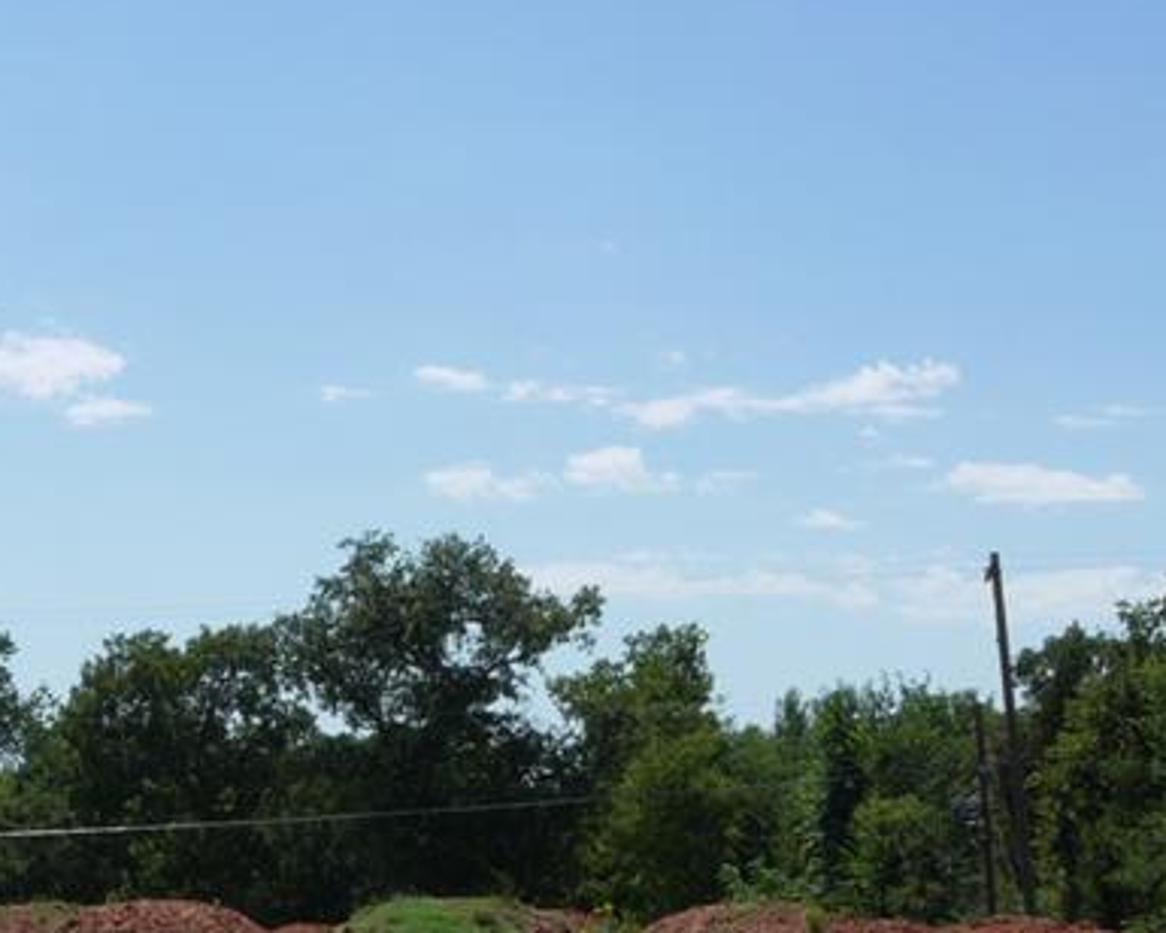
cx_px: 418
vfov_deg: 18.5
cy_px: 594
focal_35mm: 83
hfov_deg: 22.9
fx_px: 2864
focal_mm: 16
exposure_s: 1/100
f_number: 16
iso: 100
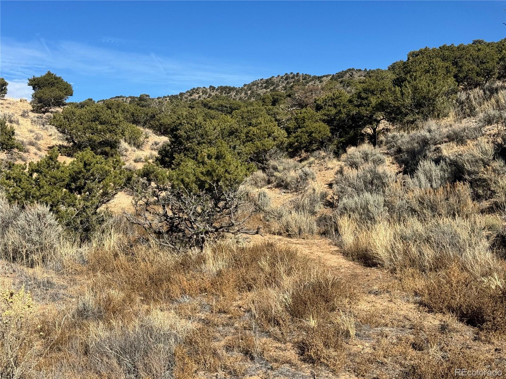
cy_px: 190
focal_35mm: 48
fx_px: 702
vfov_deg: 30.3
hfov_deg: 39.7
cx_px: 253
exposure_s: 1/4975
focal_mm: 6.76
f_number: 1.78
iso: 64
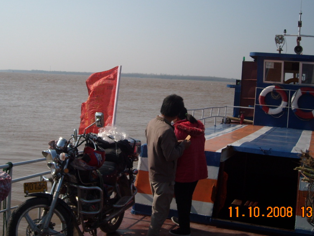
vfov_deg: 30.7
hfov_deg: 40.4
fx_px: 426
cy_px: 87
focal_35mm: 47
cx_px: 140
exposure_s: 1/593
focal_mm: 5.7
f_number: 5.6
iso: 64
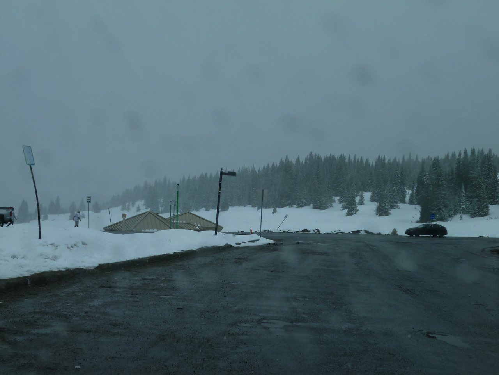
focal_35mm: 42
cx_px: 250
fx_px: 605
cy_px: 188
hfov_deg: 44.8
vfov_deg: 34.3
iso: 80
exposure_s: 1/1300
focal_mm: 7.6
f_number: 4.1
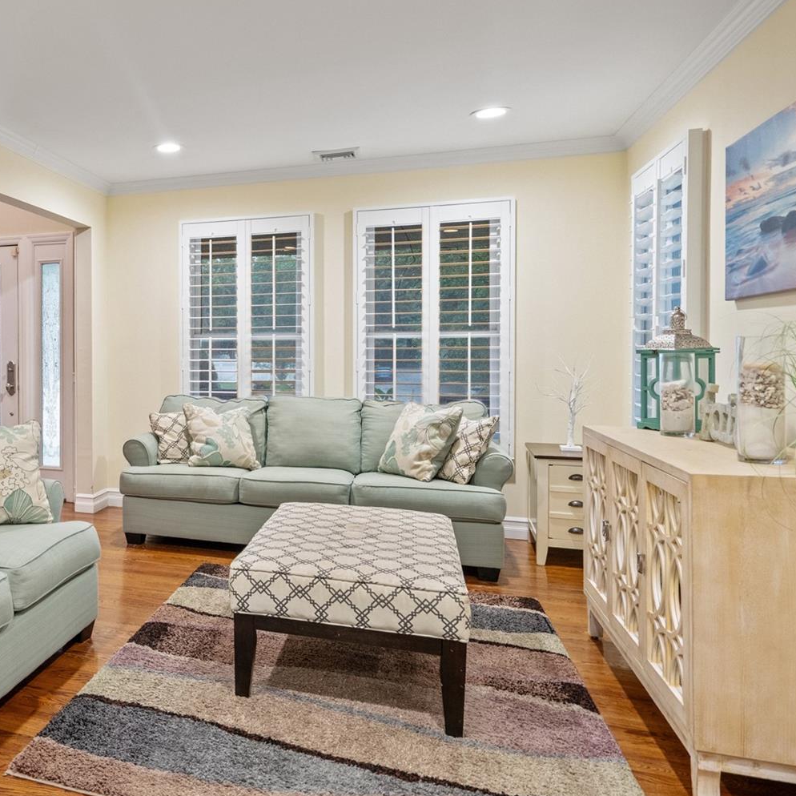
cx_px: 90
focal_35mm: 28
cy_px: 361
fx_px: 728
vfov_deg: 57.2
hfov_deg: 51.2
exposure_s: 1/10
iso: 1600
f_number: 5.6
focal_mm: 16
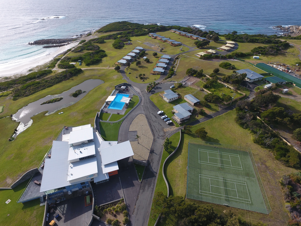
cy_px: 113
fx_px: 174
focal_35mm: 20
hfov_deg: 81.7
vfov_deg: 66.0
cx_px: 150
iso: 100
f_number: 2.8
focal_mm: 3.61
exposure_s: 1/593
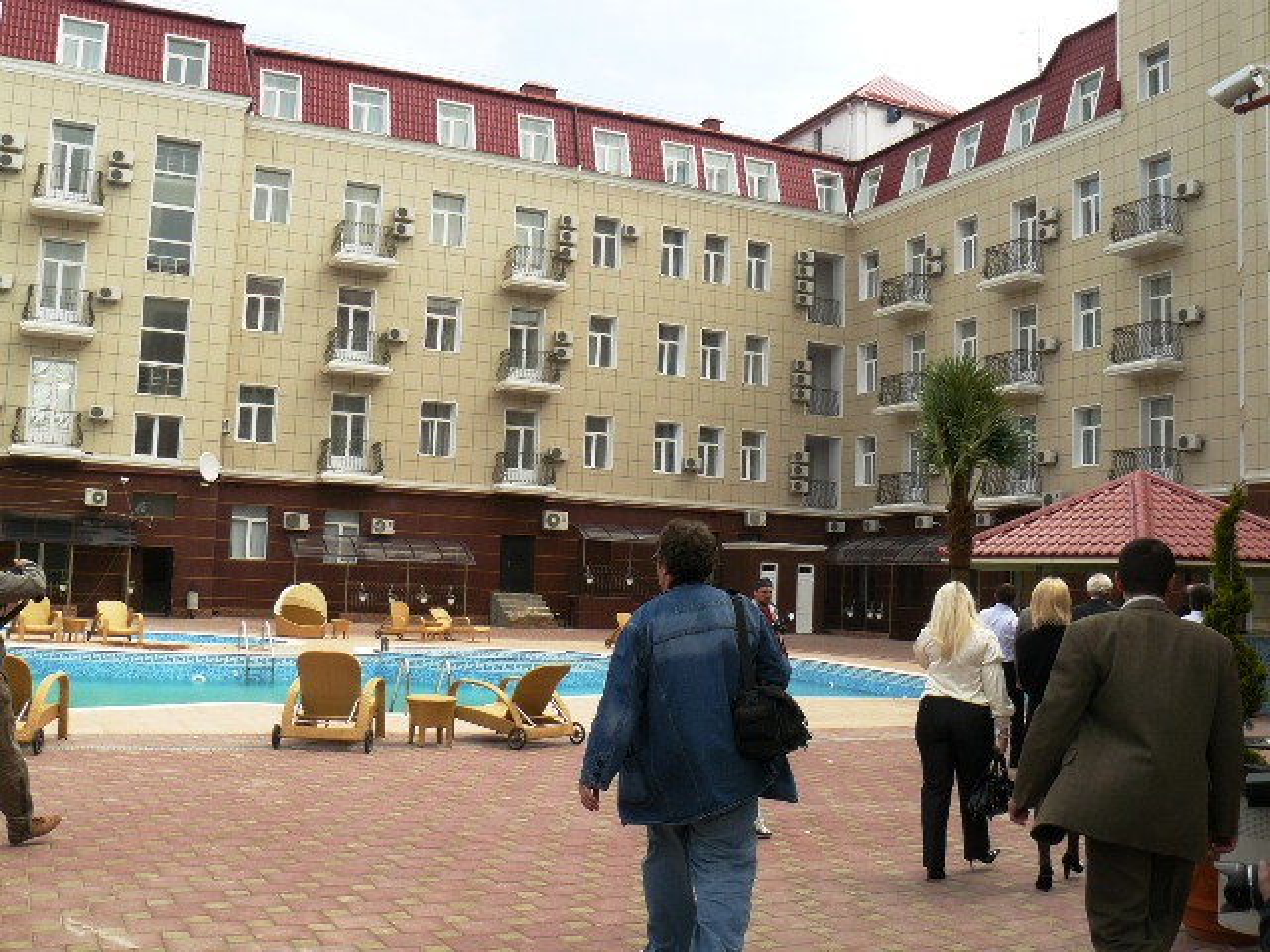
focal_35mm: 36
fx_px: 1321
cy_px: 476
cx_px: 635
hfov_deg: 51.4
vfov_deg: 39.7
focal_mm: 6
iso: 100
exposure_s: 1/320
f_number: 5.6
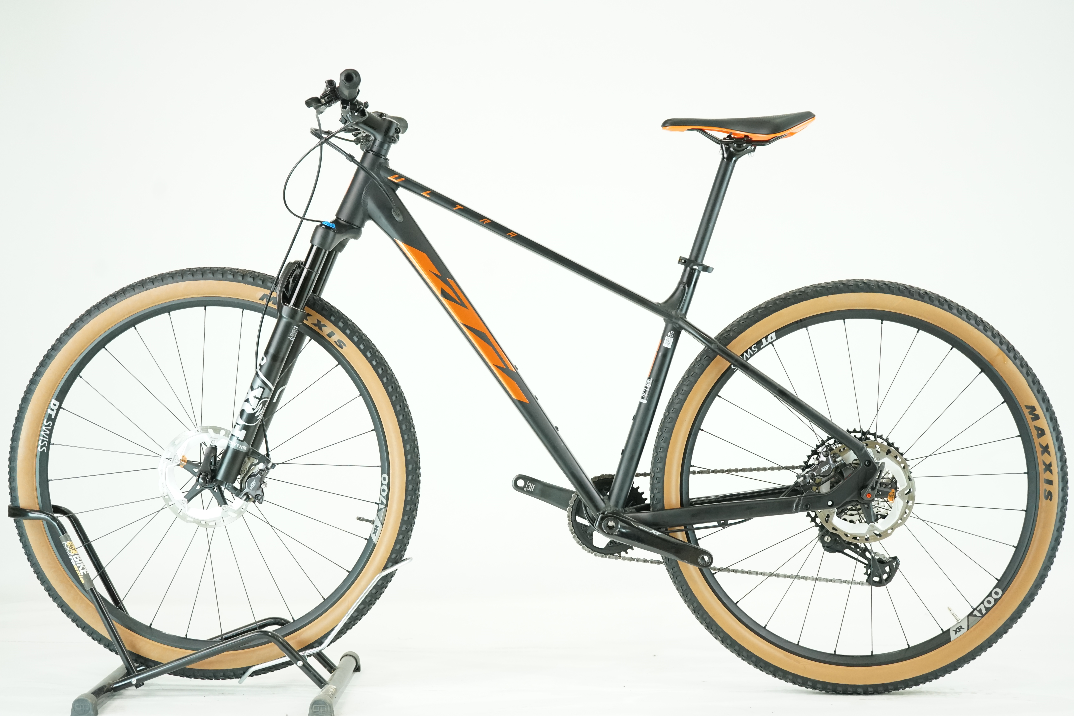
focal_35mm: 55
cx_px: 537
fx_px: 1641
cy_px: 358
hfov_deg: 36.2
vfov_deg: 24.6
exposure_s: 1/200
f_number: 5
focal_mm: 55
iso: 2500
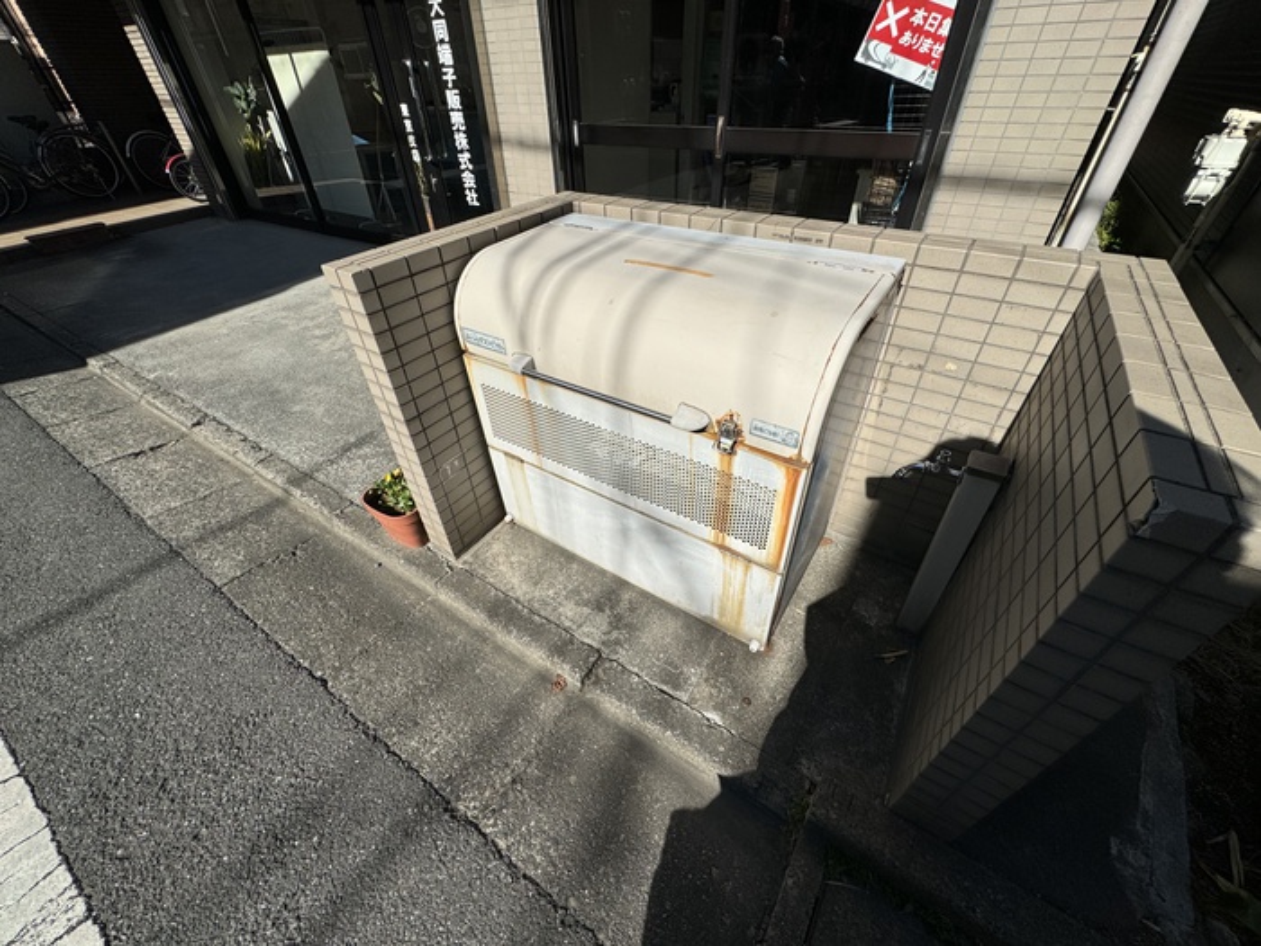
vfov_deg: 85.7
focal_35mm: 14
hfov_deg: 102.1
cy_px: 473
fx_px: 510
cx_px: 630
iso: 50
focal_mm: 2.22
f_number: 2.2
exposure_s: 1/3906
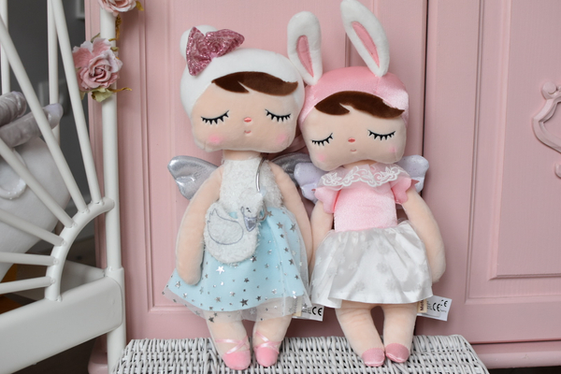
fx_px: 818
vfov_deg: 25.8
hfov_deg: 37.9
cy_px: 187
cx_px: 280
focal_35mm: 52
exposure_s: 1/60
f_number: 4
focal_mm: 35
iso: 500
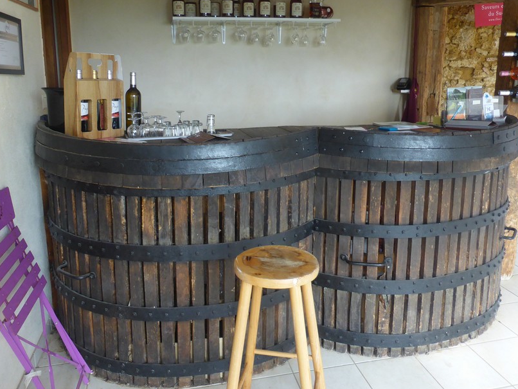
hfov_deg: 58.3
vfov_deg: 45.2
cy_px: 151
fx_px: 464
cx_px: 260
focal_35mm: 31
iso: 200
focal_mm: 4.3
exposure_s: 1/60
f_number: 3.3
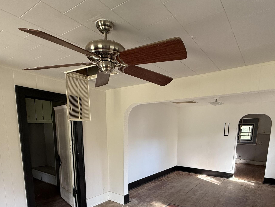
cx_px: 143
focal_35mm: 23
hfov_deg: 73.9
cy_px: 161
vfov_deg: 55.3
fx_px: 183
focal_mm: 2.22
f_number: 2.2
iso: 160
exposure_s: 1/99
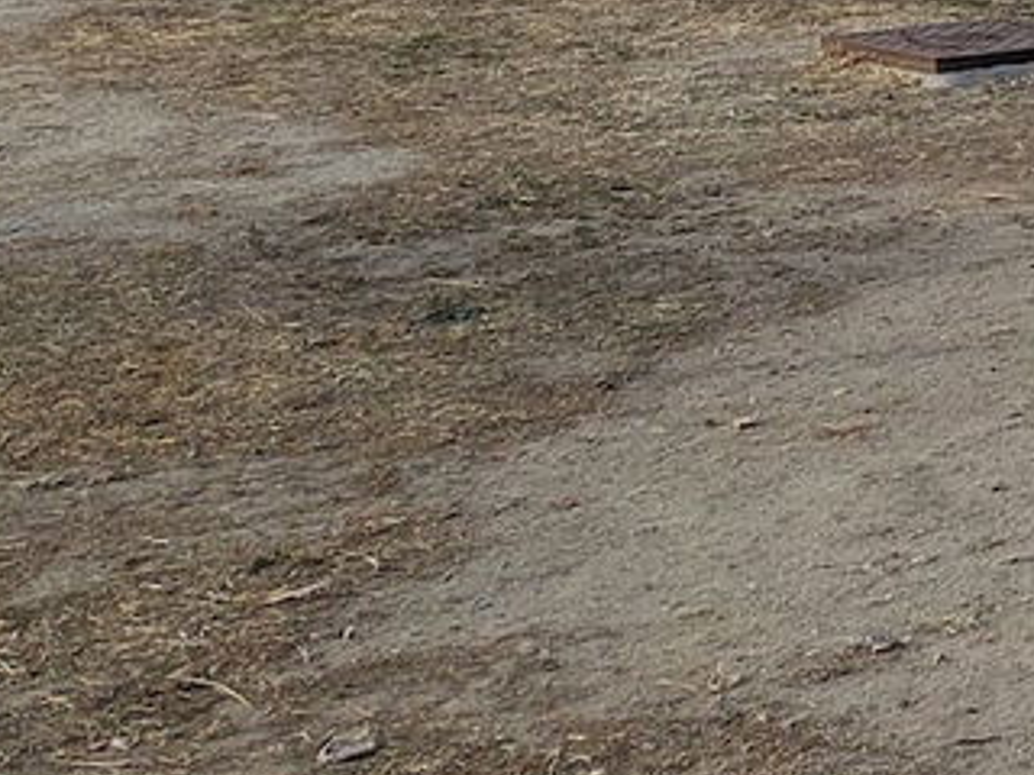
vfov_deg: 11.0
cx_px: 2233
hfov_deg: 13.1
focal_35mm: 125
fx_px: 3734
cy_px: -649
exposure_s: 1/968
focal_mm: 5.23
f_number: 1.8
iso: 40
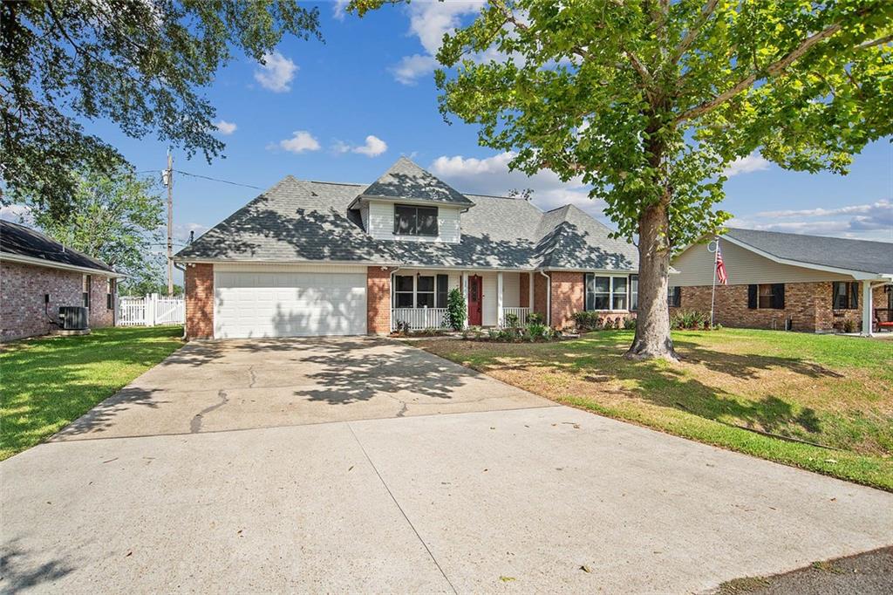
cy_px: 298
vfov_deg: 61.9
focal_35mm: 20
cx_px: 446
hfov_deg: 84.0
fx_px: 496
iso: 200
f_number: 10
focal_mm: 20
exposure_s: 1/500
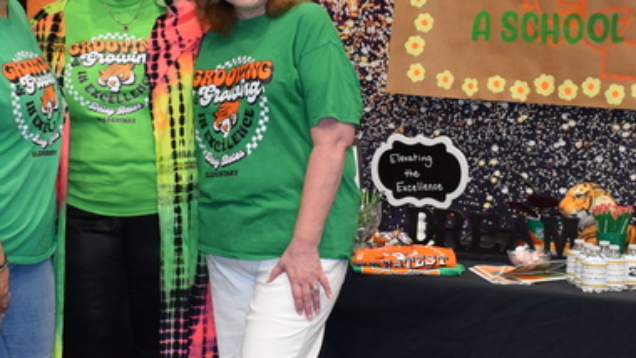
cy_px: 153
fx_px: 1643
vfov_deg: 12.4
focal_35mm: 97
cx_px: 300
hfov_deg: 21.9
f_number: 5
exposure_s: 1/100
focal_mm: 23
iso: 800
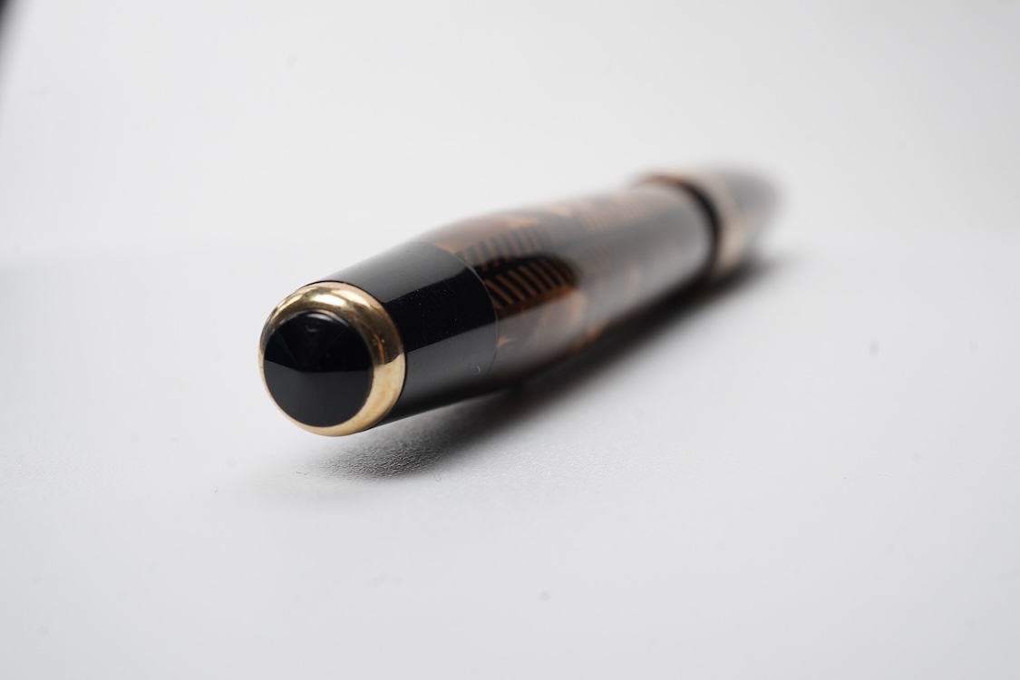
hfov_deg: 43.6
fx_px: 1275
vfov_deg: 29.9
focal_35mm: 45
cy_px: 340
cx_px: 510
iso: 400
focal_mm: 30
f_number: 20
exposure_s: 1/100
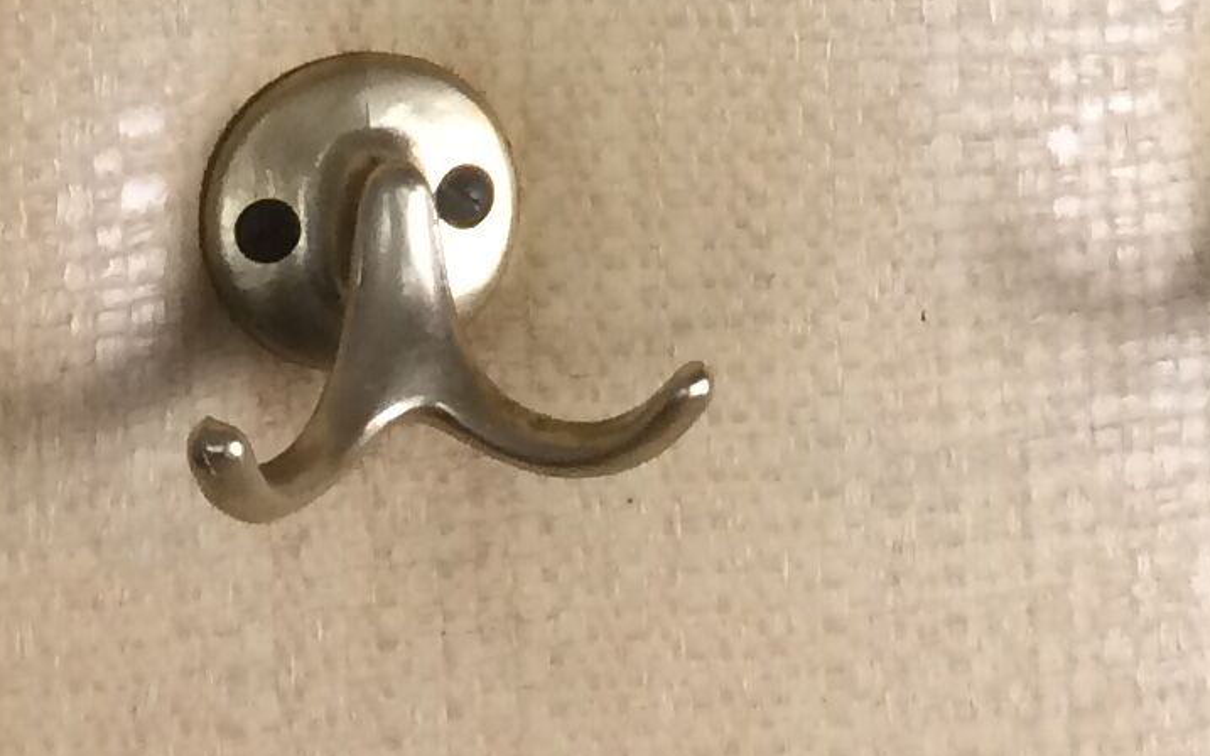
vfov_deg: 8.8
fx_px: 4616
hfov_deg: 14.7
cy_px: -829
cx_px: 1242
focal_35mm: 140
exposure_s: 1/33
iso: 100
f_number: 2.2
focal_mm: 4.15
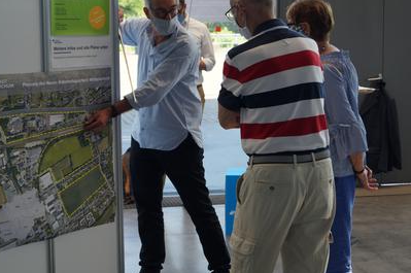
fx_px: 794
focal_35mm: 70
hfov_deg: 29.0
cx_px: 230
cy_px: 97
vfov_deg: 19.5
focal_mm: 35
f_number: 5
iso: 320
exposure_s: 1/160
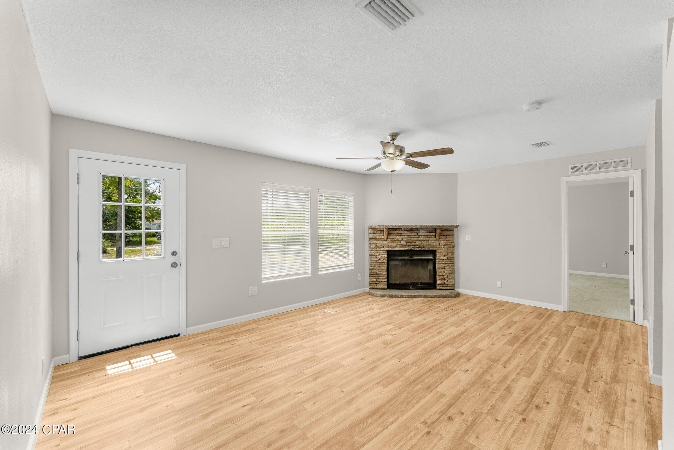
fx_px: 262
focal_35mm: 14
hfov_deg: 104.2
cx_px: 337
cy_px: 225
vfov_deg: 81.2
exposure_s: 1/60
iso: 640
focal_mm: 14
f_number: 8
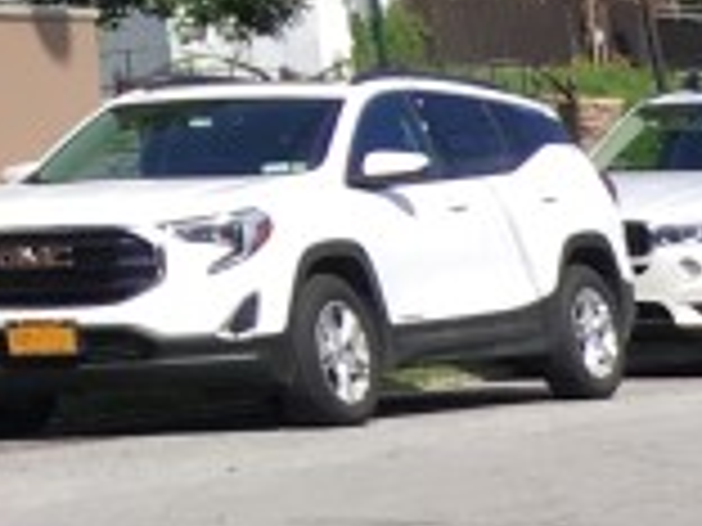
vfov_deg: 7.3
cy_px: 1340
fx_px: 3853
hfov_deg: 8.4
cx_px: 2223
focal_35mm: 190
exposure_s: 1/1282
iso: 25
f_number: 2.2
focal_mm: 4.15
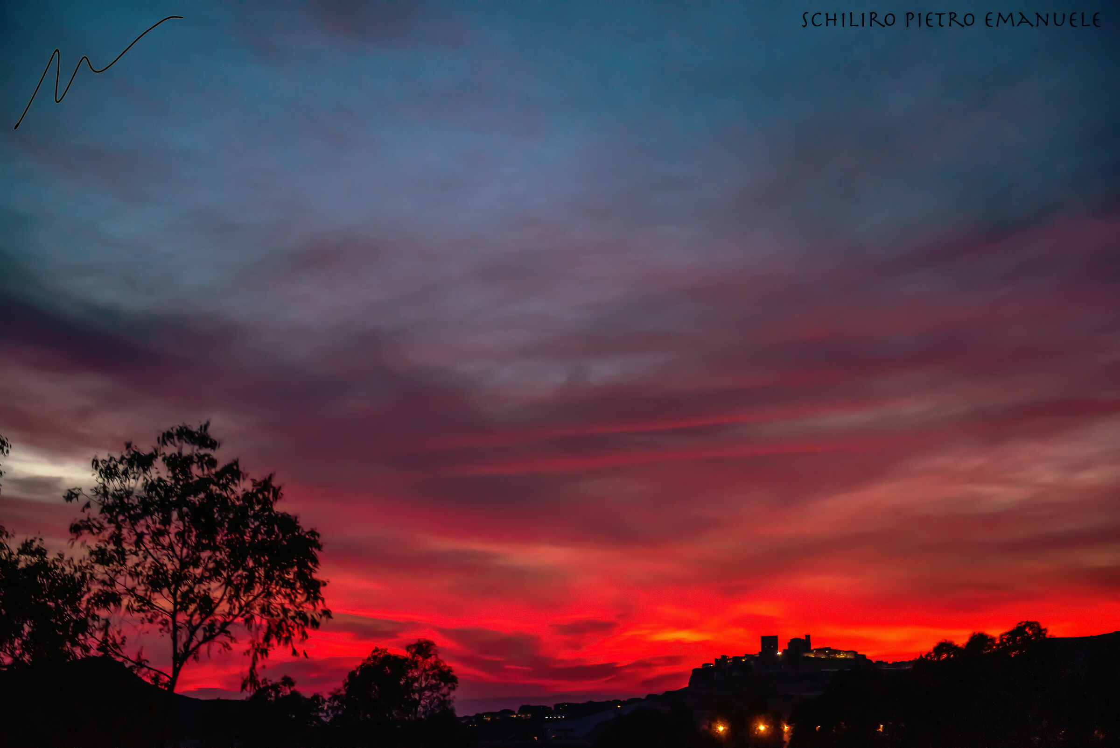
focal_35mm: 86
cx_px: 560
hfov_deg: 23.6
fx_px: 2676
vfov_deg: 15.9
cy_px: 374
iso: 1600
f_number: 4.5
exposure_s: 1/100
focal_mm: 86
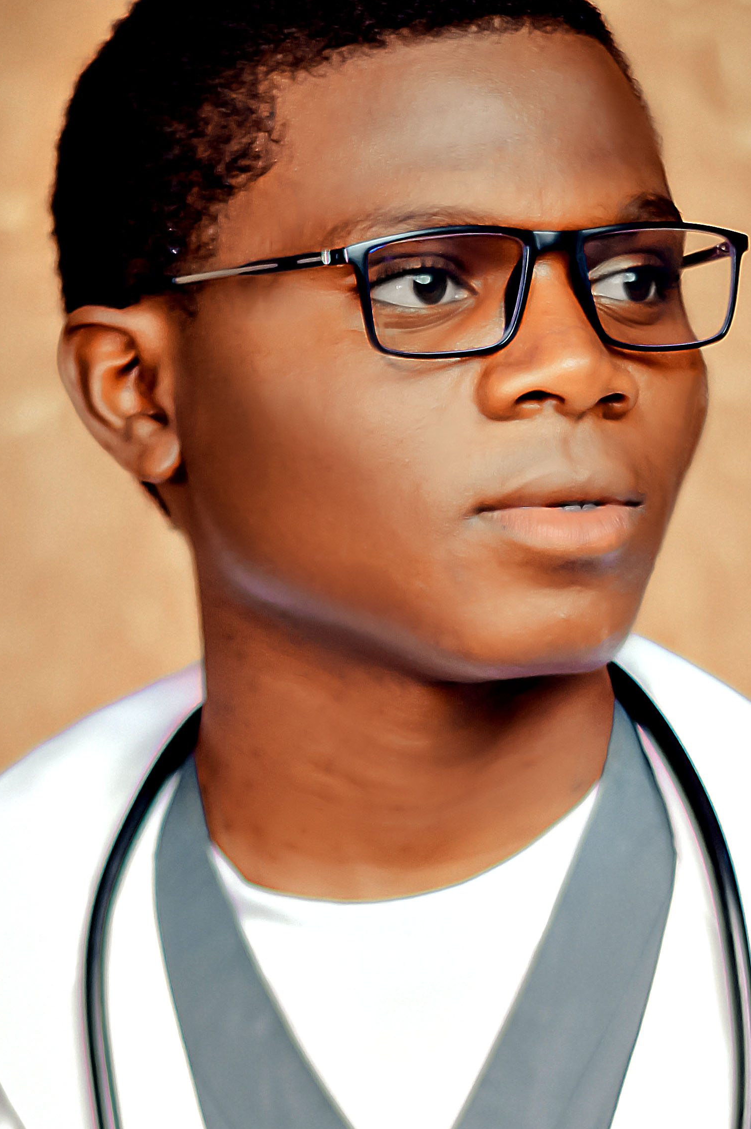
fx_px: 6269
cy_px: 942
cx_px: 540
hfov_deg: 6.9
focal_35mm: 200
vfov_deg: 10.3
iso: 100
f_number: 1.8
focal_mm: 50
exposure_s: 1/160
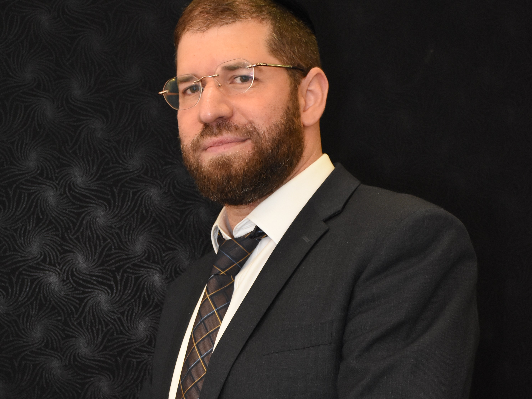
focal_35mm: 109
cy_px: 308
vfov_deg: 13.5
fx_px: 1675
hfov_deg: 18.0
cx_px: 267
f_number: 6.3
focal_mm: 50
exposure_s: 1/125
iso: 2500
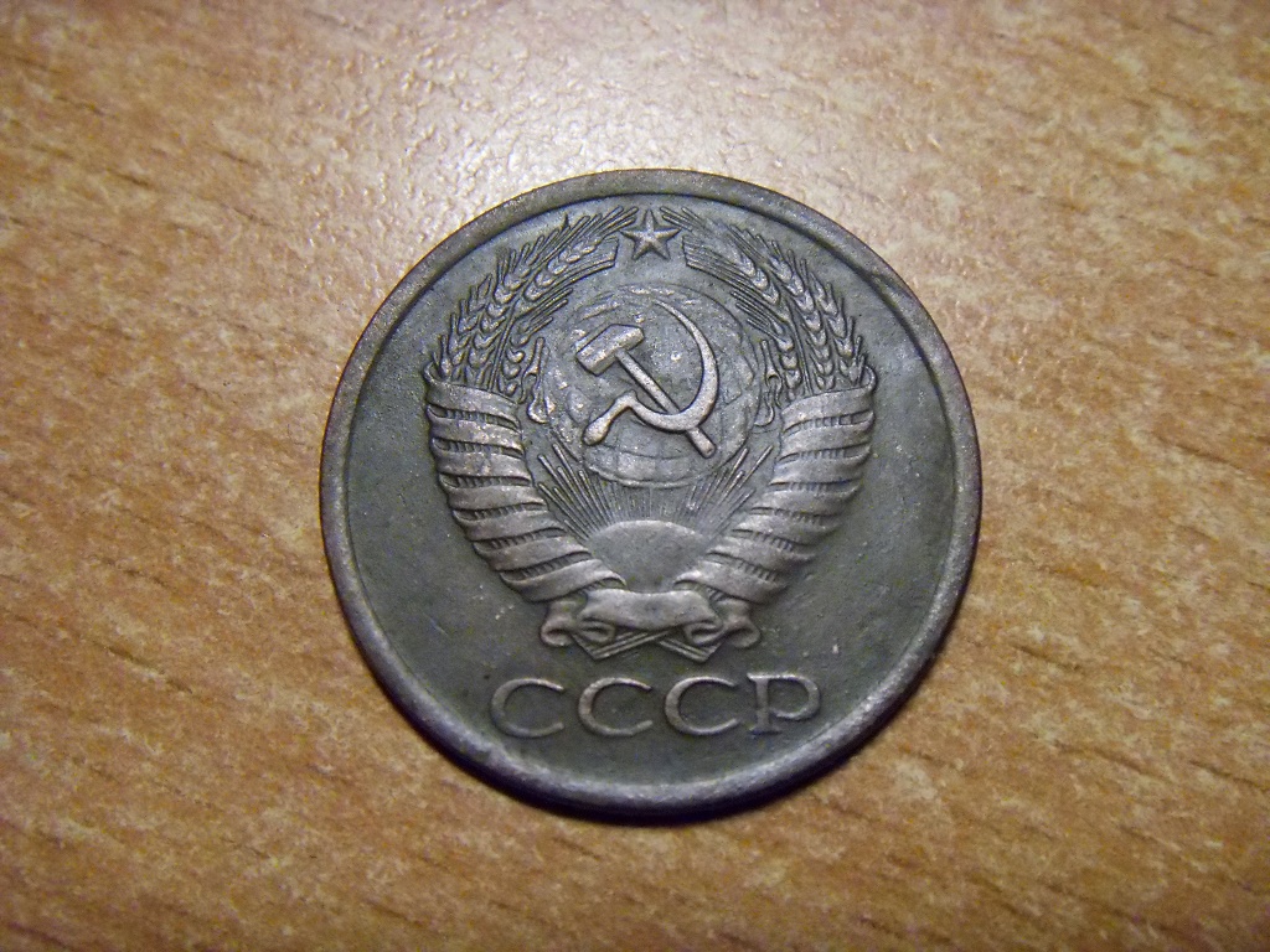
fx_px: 1431
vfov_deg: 36.8
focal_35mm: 39
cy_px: 476
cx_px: 635
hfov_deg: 47.9
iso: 800
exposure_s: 1/250
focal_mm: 6.6
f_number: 3.5
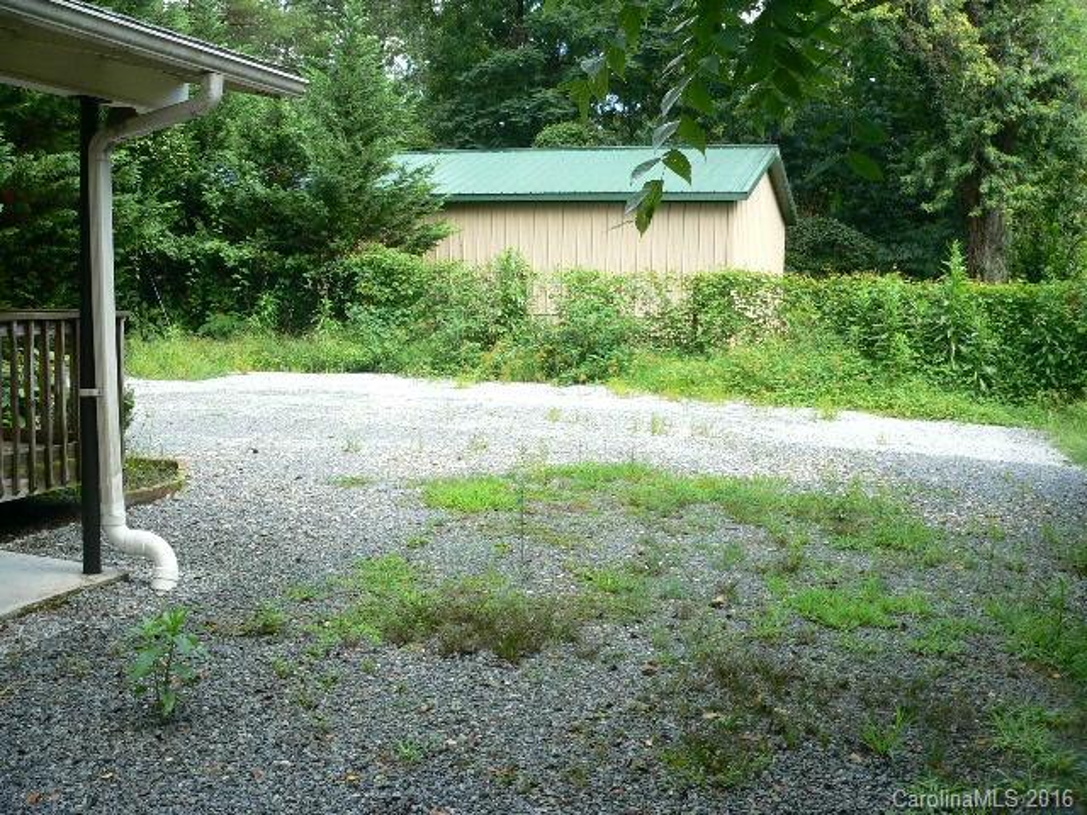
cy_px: 408
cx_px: 544
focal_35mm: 36
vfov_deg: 39.7
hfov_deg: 51.4
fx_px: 1130
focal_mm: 6
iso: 80
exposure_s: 1/100
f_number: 3.3
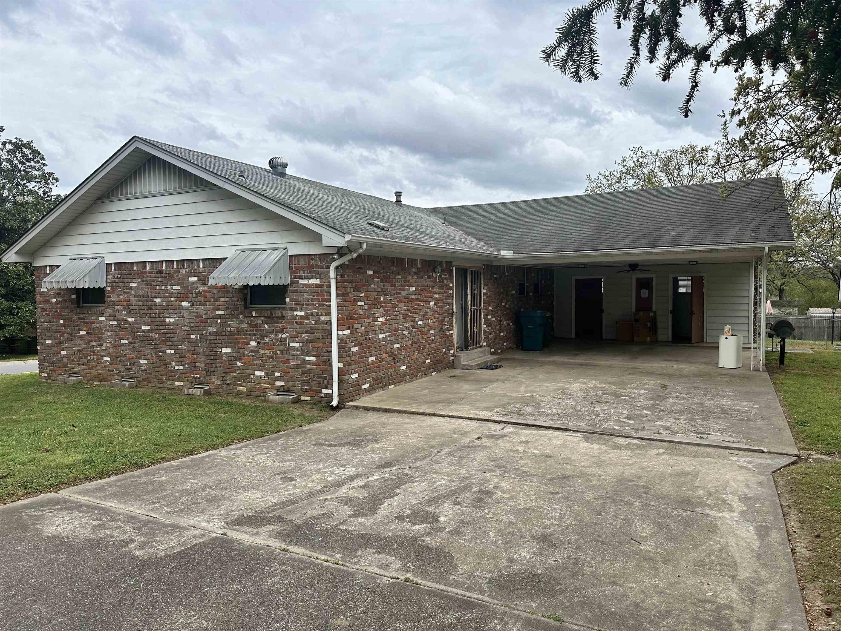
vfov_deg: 56.8
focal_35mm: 24
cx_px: 420
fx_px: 583
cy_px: 316
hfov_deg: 71.6
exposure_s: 1/2299
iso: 80
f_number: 1.78
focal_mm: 6.86
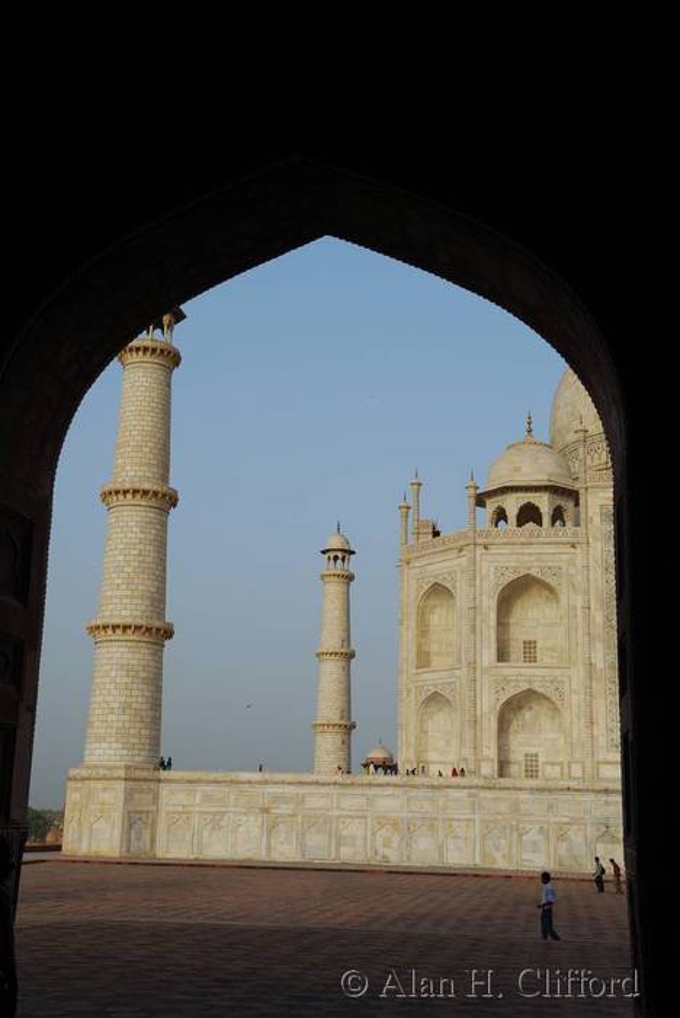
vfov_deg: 44.9
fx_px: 1230
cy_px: 509
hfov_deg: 30.9
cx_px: 340
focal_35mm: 44
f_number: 7.1
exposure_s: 1/200
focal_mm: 29
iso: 100
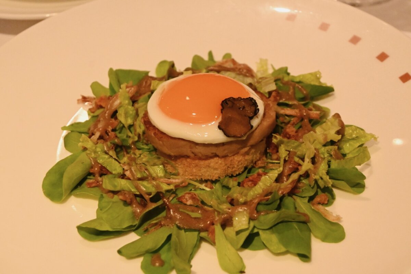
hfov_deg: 28.6
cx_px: 206
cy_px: 137
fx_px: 805
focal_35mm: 70
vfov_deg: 19.3
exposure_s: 1/60
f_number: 6
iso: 6400
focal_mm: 47
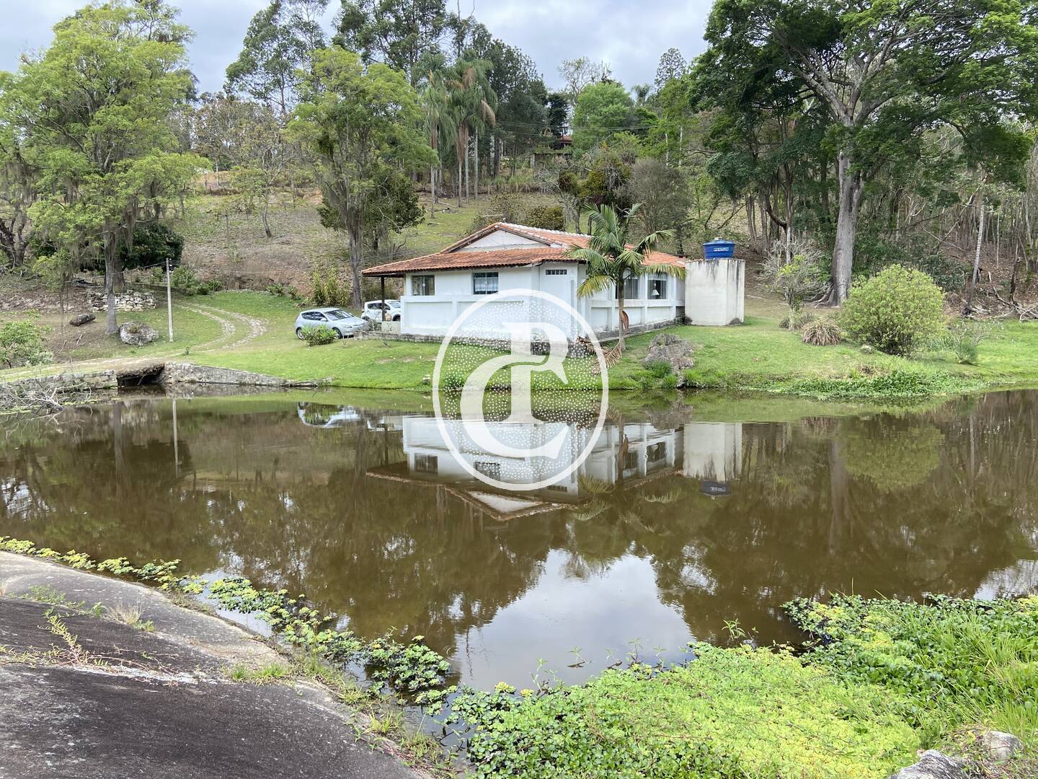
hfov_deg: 67.3
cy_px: 390
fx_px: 780
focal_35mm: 26
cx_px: 519
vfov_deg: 53.1
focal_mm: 4.25
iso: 32
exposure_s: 1/1025
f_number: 1.8
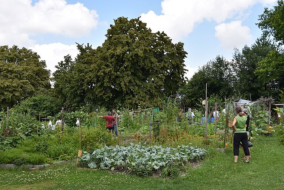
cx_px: 142
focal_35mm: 39
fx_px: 308
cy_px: 95
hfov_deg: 49.5
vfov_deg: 34.2
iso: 200
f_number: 8
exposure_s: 1/250
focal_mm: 26
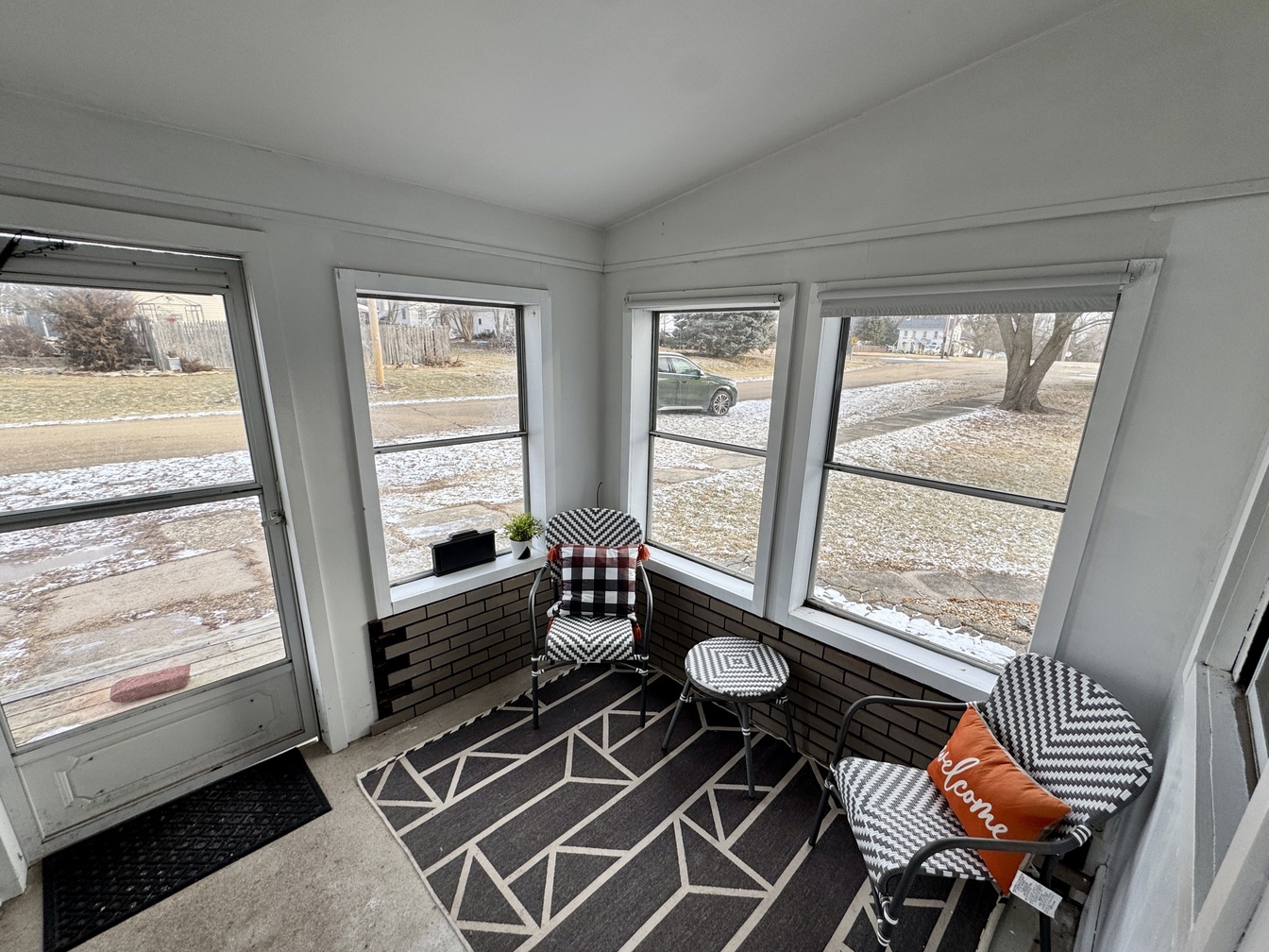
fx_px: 550
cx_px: 646
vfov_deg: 81.7
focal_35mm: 15
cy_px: 498
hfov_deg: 98.2
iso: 40
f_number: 2.2
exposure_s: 1/180
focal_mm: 2.22
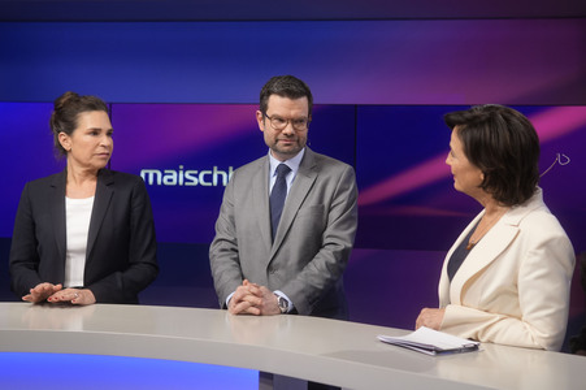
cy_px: 195
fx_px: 732
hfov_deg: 43.6
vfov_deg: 29.8
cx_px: 293
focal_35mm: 45
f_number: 2.2
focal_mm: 30
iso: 640
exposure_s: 1/200
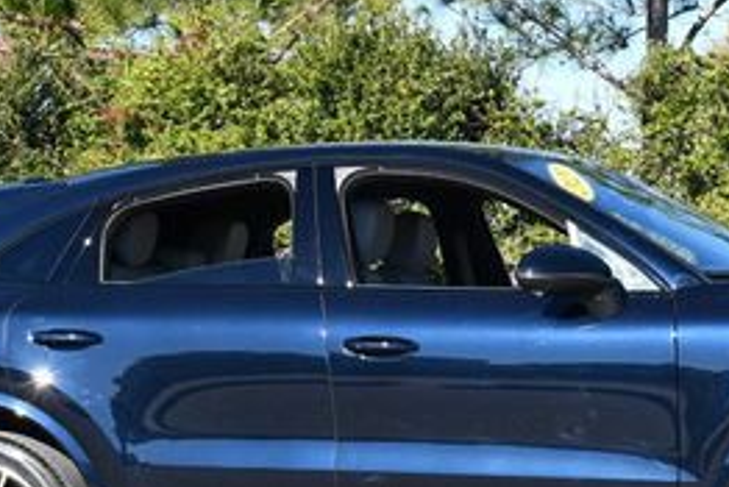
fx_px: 3363
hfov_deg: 12.4
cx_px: 490
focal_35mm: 166
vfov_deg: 8.3
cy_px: 231
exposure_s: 1/250
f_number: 8
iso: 180
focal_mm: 34
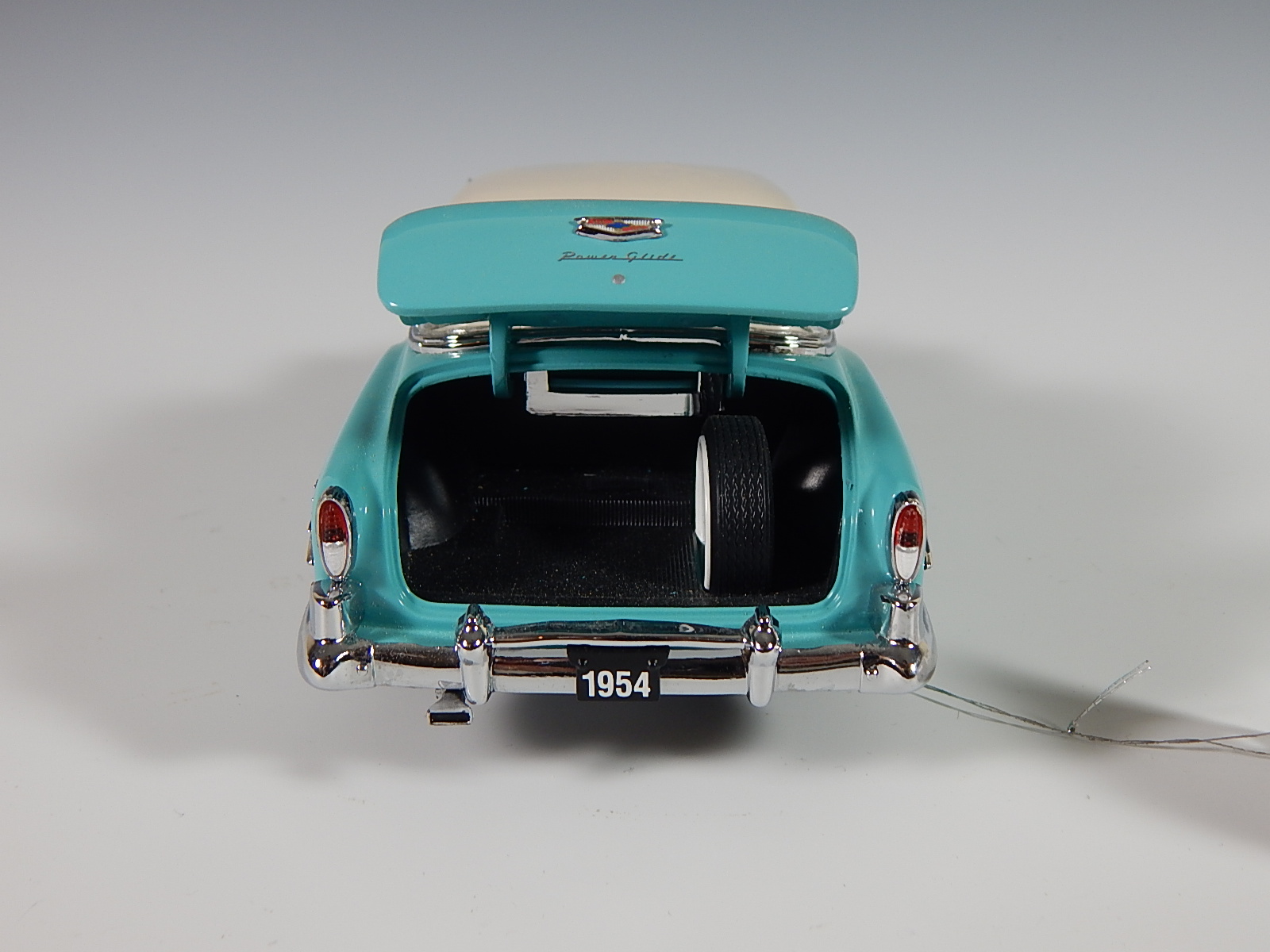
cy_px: 476
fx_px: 1247
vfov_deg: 41.8
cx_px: 635
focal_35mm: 34
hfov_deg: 54.0
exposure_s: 1/50
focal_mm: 6.1
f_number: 3.3
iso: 125
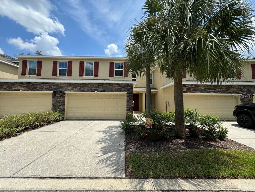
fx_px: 103
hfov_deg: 102.1
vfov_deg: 85.7
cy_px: 96
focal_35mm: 14
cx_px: 128
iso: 50
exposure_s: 1/1217
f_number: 2.2
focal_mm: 2.22
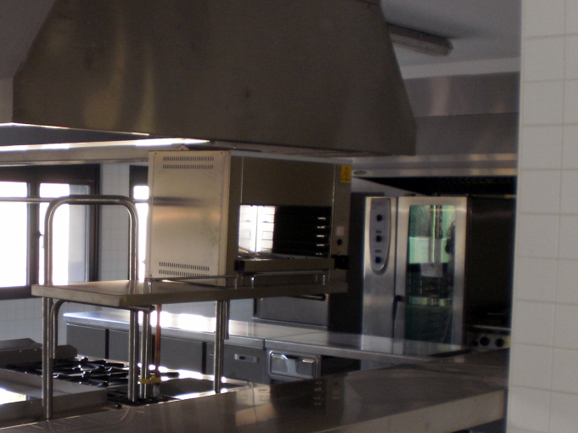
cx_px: 115
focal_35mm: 67
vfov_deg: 21.7
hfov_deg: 28.4
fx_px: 1118
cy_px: 316
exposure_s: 1/30
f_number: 3.1
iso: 125
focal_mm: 6.3
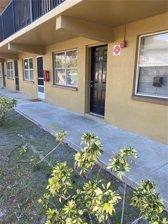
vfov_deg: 67.3
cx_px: 84
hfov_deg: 53.1
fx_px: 168
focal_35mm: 26
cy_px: 112
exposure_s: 1/175
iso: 32
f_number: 1.8
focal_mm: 4.25
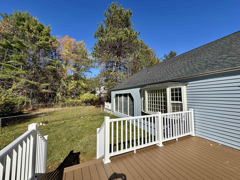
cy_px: 90
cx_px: 120
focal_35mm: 14
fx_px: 97
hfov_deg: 102.1
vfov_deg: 85.7
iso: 50
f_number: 2.2
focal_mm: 2.22
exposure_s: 1/2020
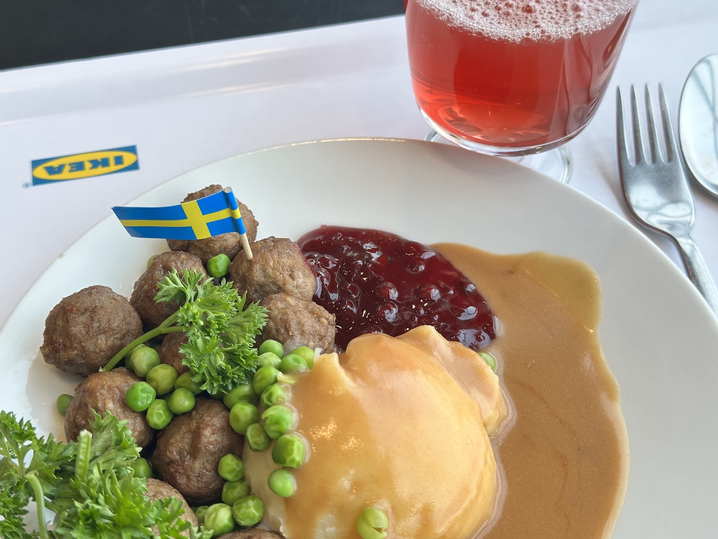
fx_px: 996
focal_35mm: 48
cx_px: 359
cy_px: 270
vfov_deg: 30.3
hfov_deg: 39.7
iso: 64
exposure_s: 1/172
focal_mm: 6.86
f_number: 1.78
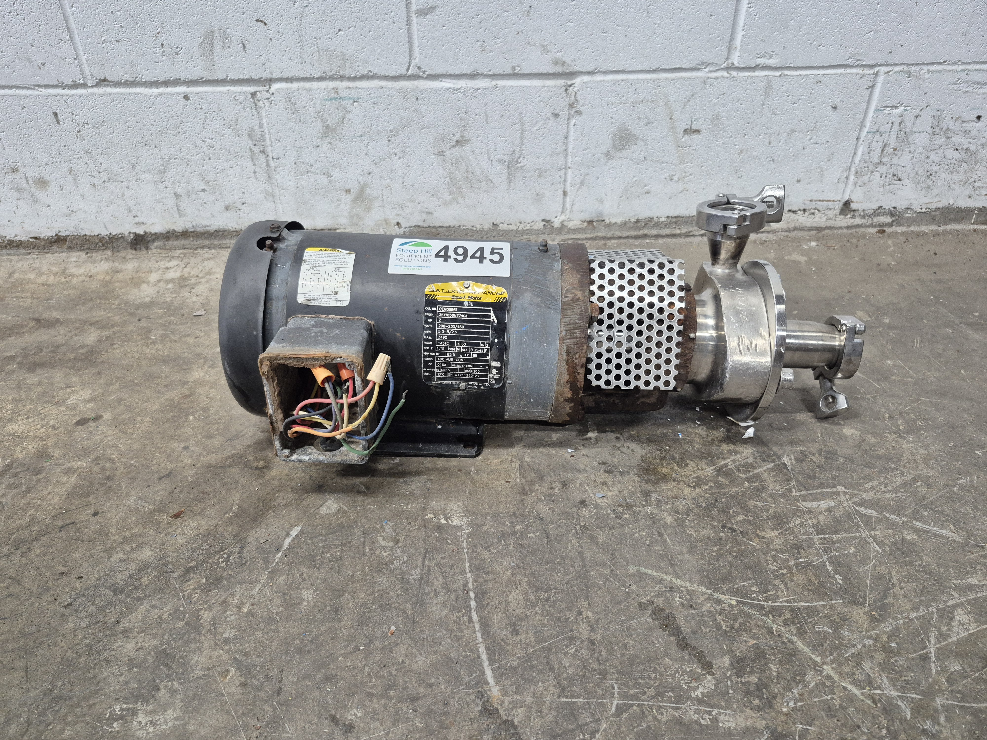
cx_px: 494
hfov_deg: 73.9
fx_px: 656
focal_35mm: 23
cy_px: 370
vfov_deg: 58.9
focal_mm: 5.4
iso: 640
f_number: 1.8
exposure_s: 1/120
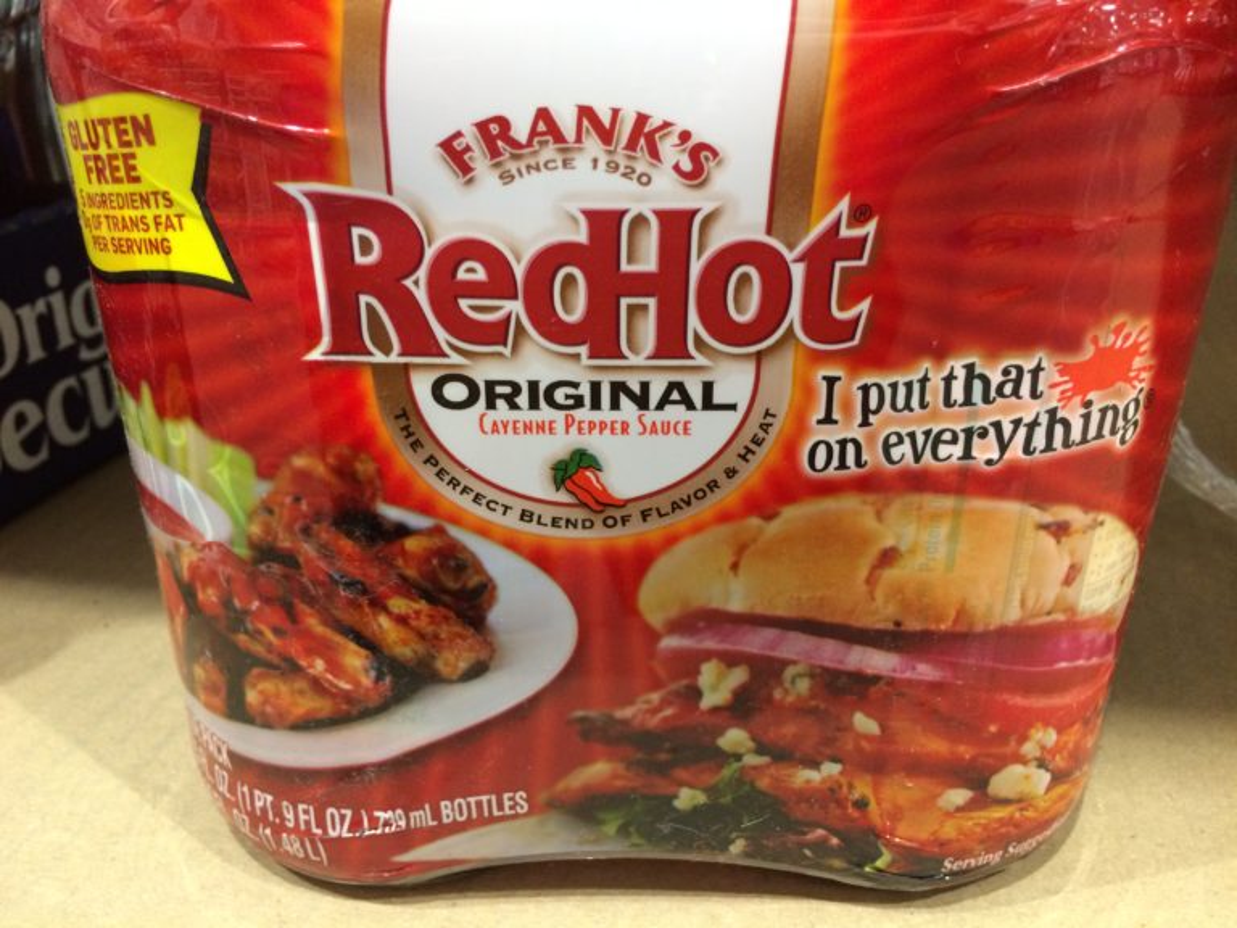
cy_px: 464
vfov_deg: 48.2
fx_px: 1036
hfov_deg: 61.7
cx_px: 618
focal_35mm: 29
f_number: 2.2
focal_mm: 4.15
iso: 200
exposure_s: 1/30
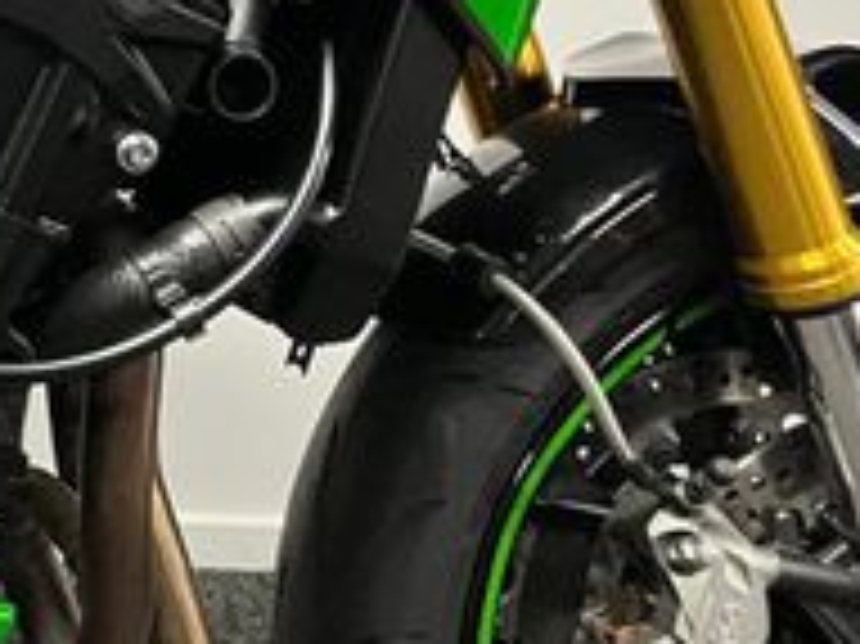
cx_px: -495
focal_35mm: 87
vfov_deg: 16.7
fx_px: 2160
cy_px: 32
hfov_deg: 19.2
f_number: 1.6
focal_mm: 5.1
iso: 320
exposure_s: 1/50
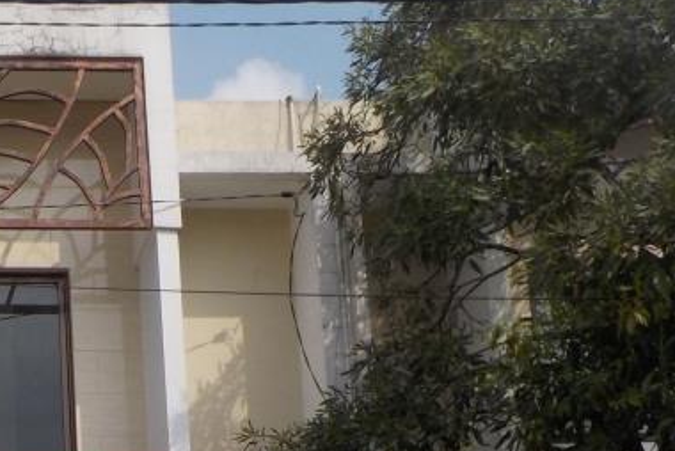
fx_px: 1576
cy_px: 641
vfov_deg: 15.3
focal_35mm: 84
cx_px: -62
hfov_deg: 22.8
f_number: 3.3
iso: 125
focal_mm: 4.1
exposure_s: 1/1600
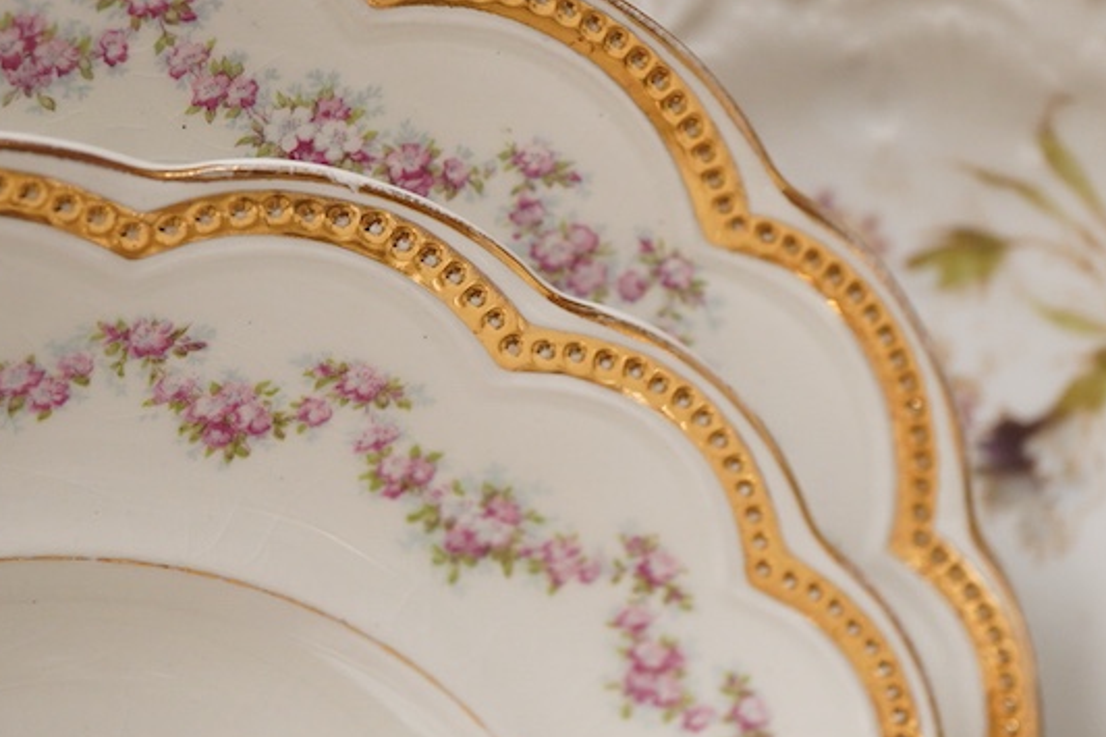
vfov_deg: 17.9
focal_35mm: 76
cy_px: 355
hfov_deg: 26.7
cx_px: 571
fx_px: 2334
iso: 1250
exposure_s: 1/125
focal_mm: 30
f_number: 3.5
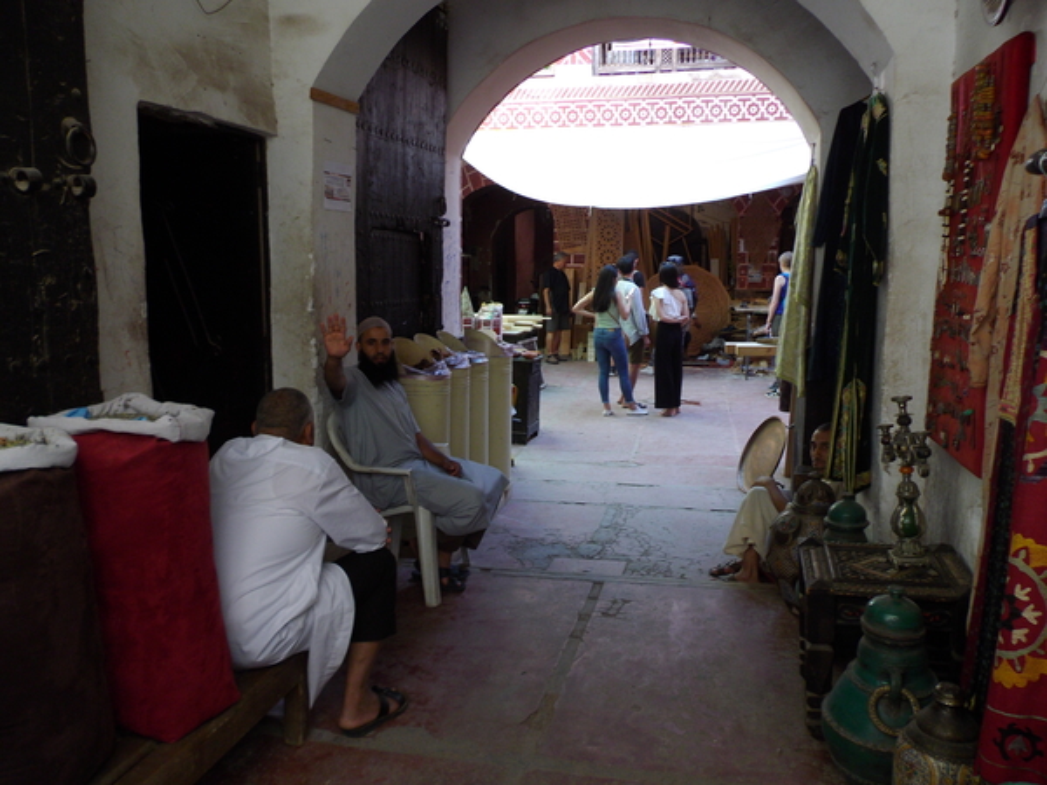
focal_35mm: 28
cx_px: 524
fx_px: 847
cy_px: 392
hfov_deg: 63.4
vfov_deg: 49.7
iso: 116
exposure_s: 1/50
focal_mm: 5
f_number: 3.1
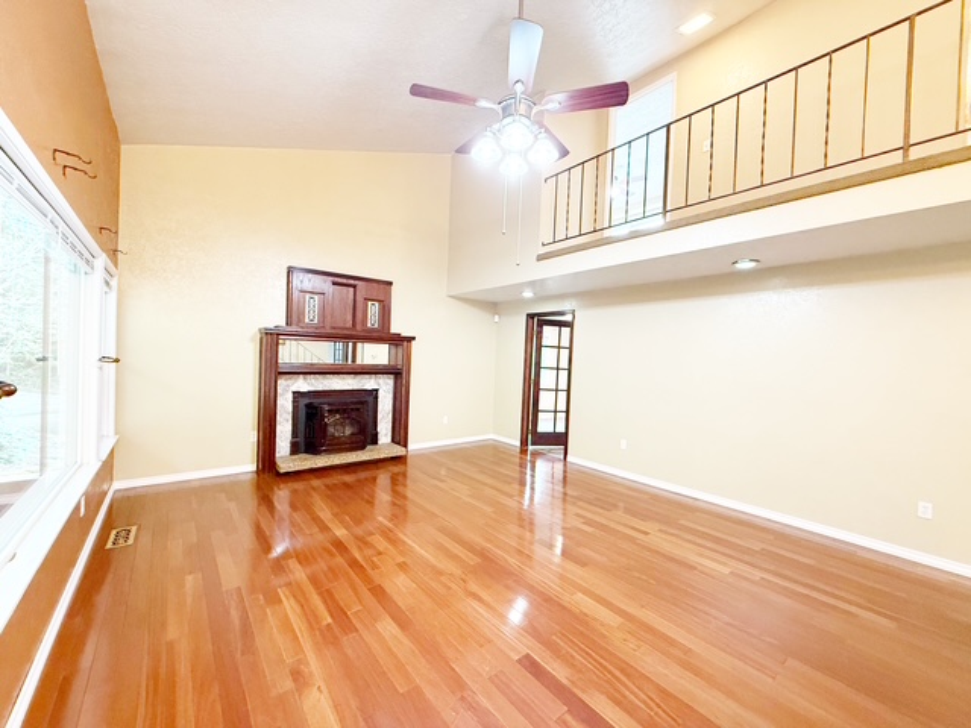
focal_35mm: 14
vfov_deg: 85.7
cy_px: 364
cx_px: 486
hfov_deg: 102.1
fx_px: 393
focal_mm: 2.22
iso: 500
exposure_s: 1/60
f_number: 2.2
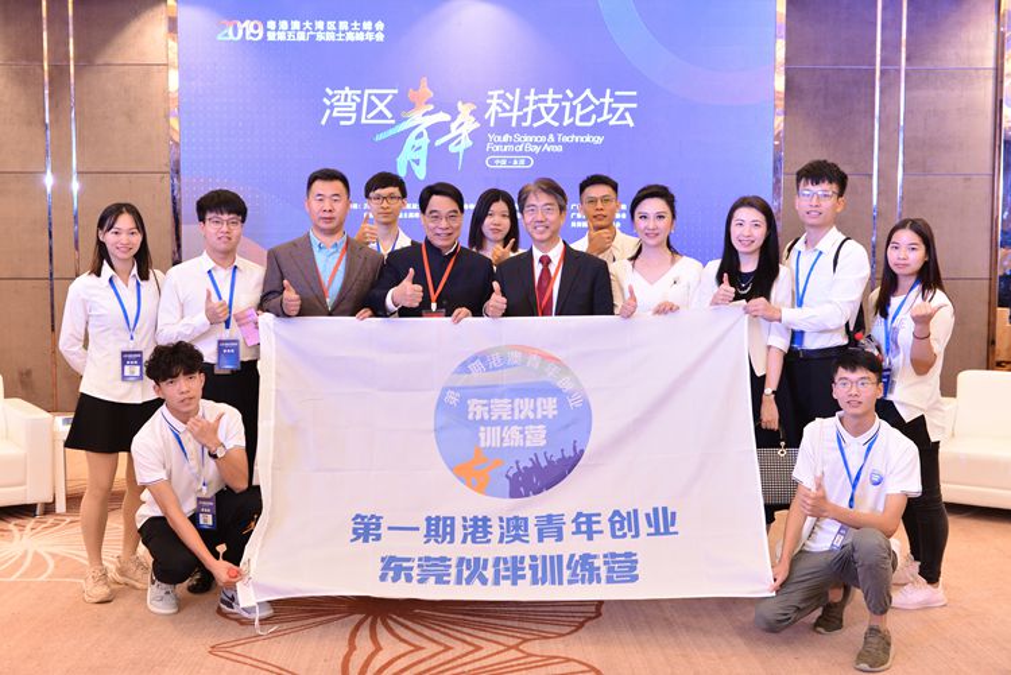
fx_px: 1124
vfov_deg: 33.4
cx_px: 506
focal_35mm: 40
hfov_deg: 48.4
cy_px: 338
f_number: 4.5
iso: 1250
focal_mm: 40
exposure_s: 1/80
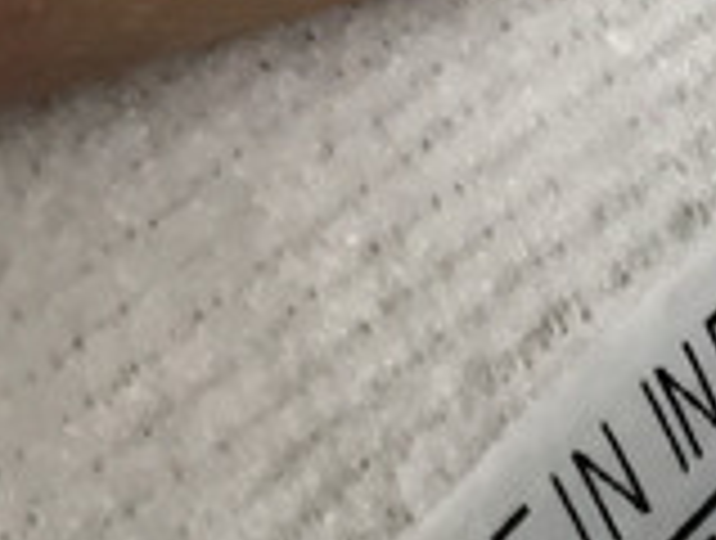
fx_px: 3628
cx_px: 1369
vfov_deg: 8.0
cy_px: 1199
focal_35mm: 175
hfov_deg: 10.5
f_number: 2.4
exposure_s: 1/33
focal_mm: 3.3
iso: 32
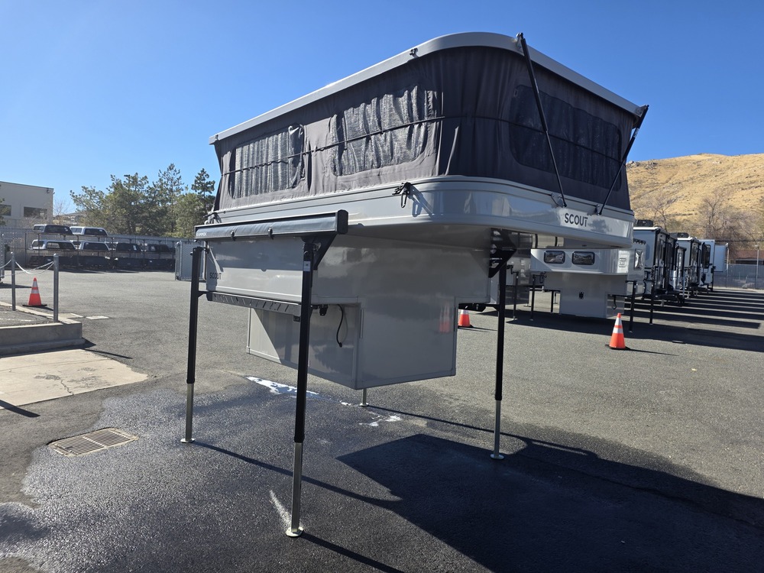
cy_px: 286
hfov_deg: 73.9
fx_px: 508
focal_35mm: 23
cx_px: 382
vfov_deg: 58.9
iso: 80
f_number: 1.7
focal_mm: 6.25
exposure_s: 1/3972
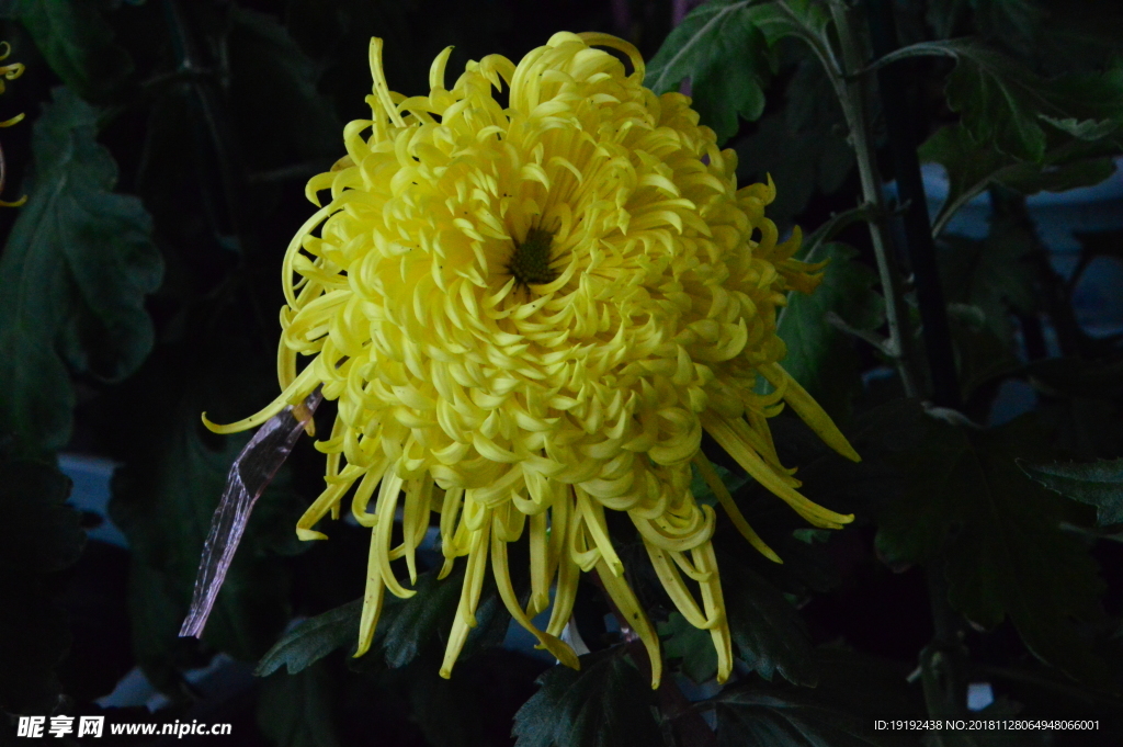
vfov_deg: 8.3
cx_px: 562
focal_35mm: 165
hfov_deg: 12.5
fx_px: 5143
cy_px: 374
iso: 6400
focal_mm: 110
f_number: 22
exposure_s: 1/200
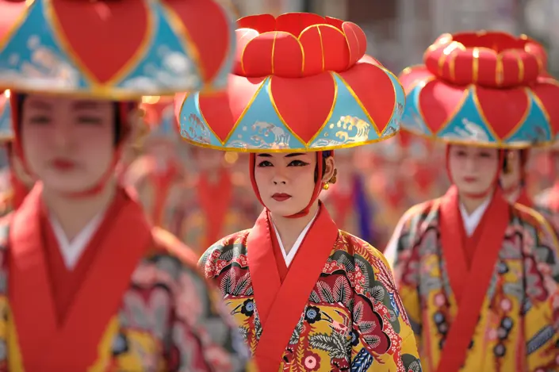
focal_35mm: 200
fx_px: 3103
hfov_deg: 10.3
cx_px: 280
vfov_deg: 6.9
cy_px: 186
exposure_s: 1/1250
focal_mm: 200
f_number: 4
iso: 200
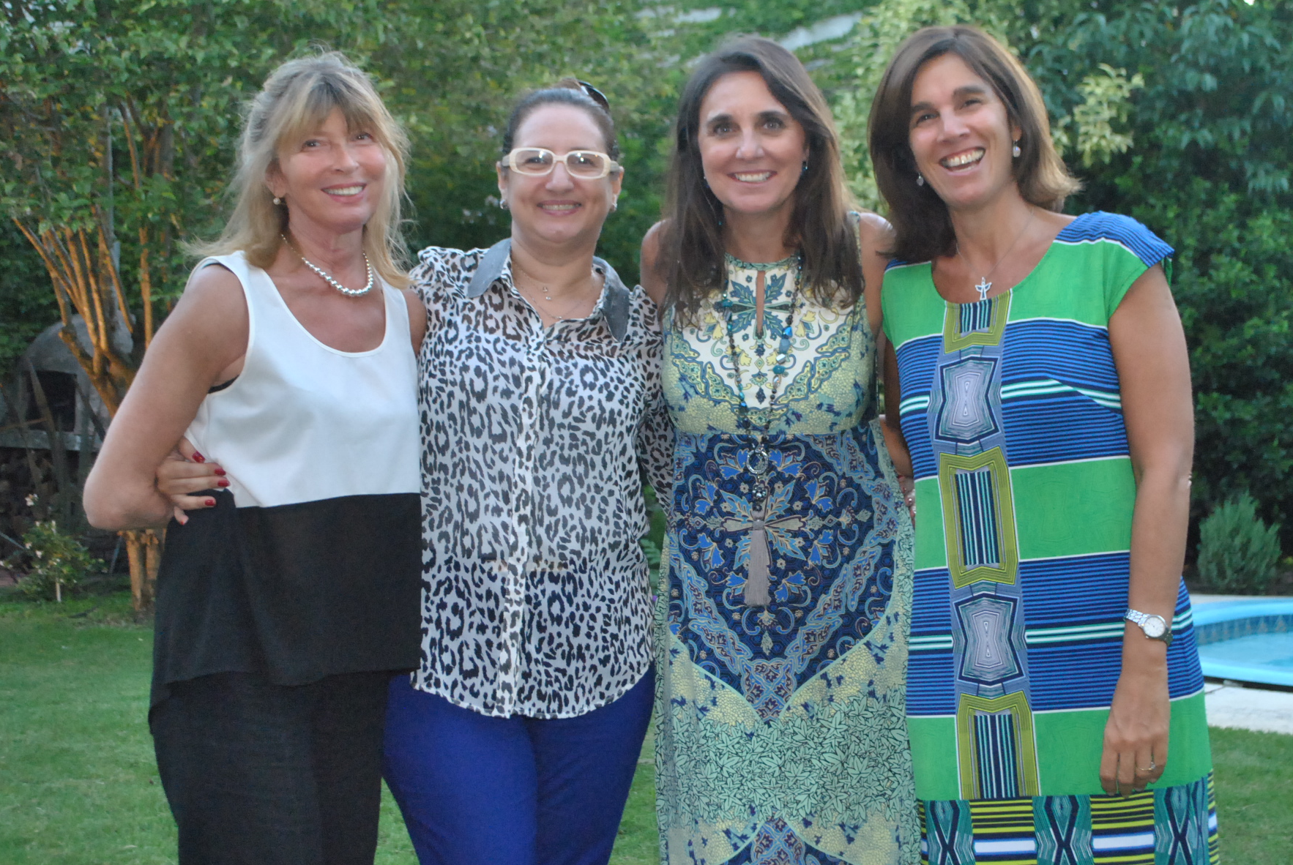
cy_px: 416
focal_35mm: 58
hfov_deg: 34.7
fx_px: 2069
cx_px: 682
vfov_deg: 23.6
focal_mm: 35
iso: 1400
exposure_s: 1/80
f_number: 5.6
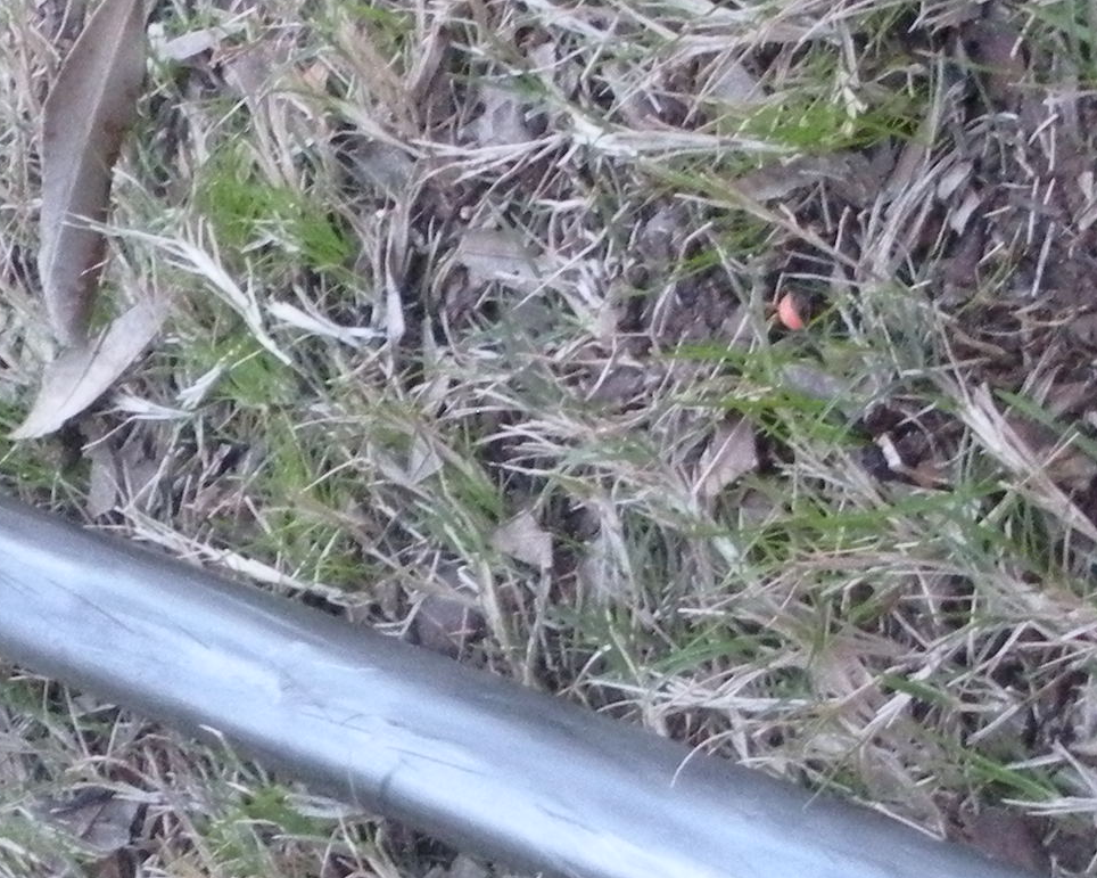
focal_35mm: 133
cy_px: 588
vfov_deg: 11.6
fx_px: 4318
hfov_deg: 14.1
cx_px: -181
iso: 400
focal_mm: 6.3
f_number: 3.5
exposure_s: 1/49.6
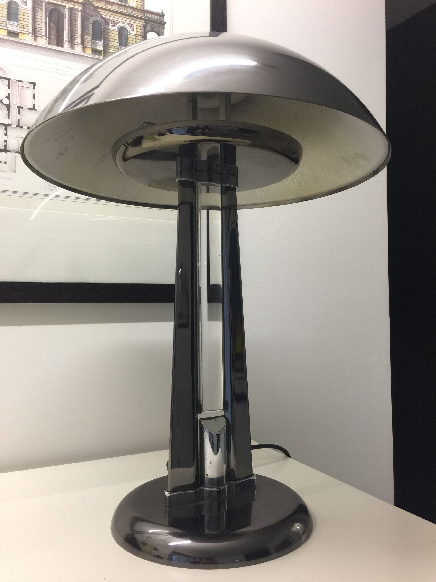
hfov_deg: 48.2
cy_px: 291
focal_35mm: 29
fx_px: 487
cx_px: 218
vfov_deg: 61.7
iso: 50
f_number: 2.2
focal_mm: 4.15
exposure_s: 1/33
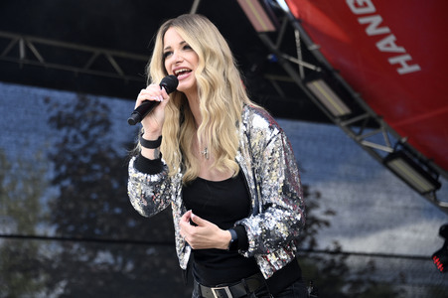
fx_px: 1517
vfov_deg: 11.2
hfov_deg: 16.8
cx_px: 224
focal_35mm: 122
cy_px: 149
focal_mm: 122
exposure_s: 1/320
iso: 320
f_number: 5.6
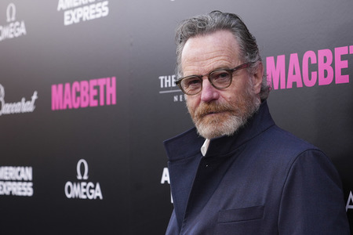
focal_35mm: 100
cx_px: 176
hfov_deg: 20.4
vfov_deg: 13.7
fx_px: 980
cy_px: 118
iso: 1600
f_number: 5.6
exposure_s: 1/400
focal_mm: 100
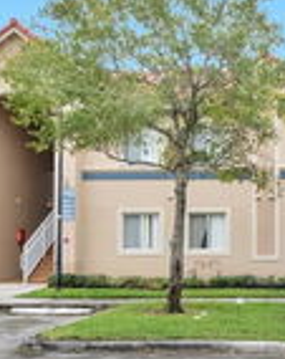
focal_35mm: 54
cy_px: 215
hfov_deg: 26.3
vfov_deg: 34.7
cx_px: 298
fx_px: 571
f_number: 8
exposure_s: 1/850
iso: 800
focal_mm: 11
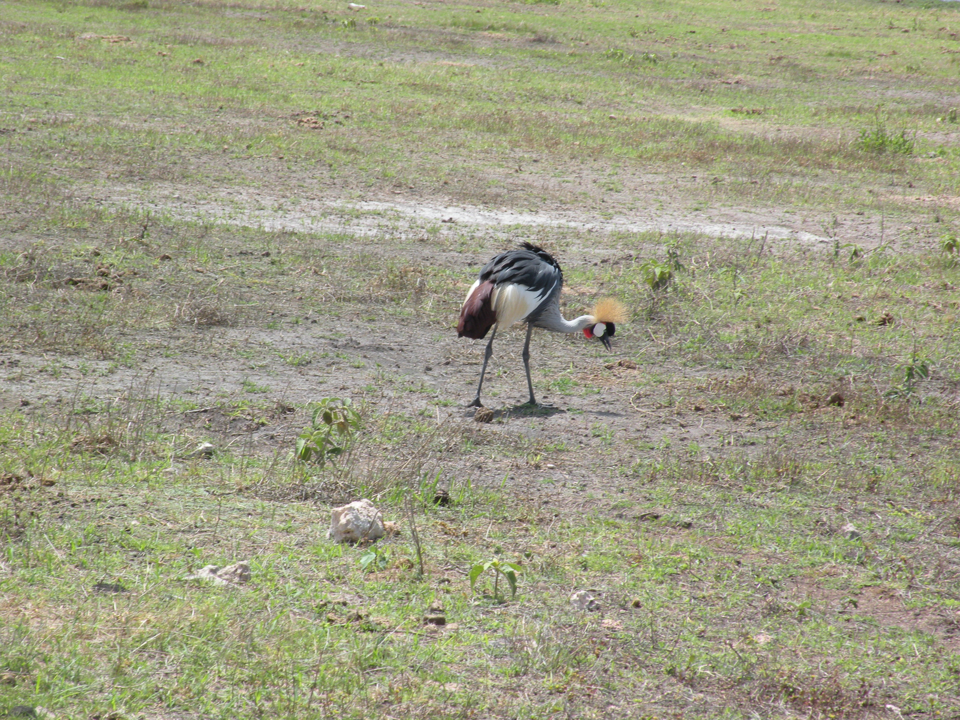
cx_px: 480
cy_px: 360
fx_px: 5214
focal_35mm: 188
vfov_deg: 7.9
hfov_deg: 10.5
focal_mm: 33.3
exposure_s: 1/253
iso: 64
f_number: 6.3
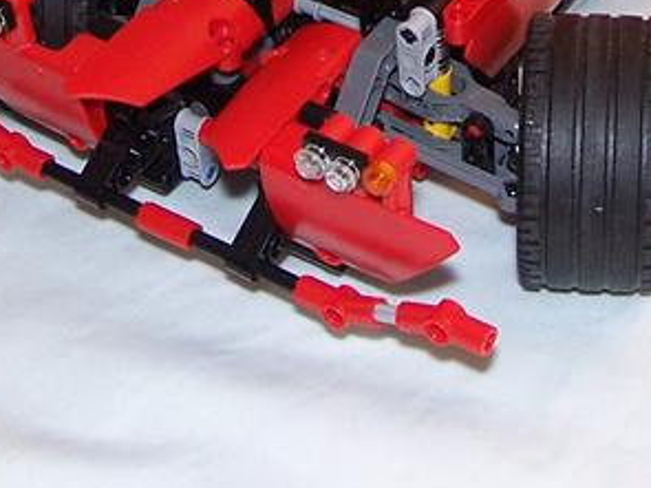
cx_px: 430
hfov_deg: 19.0
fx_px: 1936
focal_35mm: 103
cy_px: -146
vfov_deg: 13.8
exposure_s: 1/60
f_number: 2.8
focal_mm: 6.3
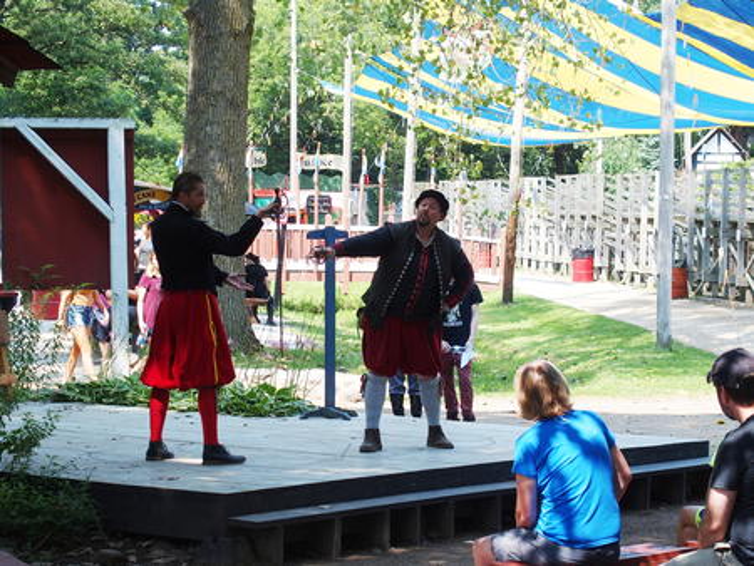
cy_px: 283
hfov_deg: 21.3
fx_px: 2005
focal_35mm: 92
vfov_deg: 16.1
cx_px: 377
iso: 100
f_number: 3.5
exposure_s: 1/320
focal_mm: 19.6
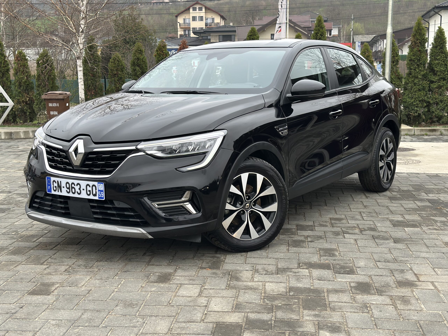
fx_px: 621
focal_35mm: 48
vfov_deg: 30.3
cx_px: 224
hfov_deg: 39.7
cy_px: 168
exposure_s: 1/379
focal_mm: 6.86
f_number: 1.78
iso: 80
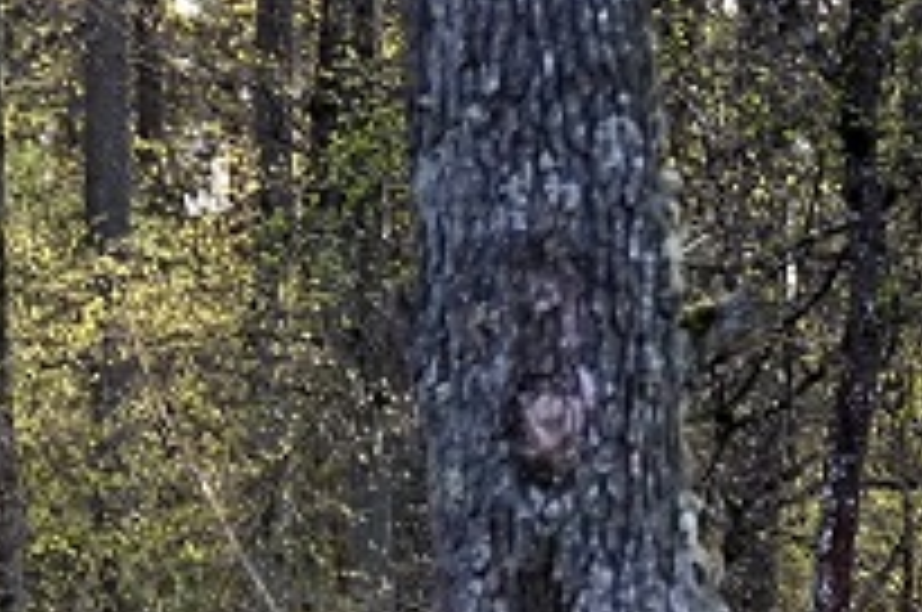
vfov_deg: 3.9
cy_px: 1361
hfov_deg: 5.9
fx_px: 8745
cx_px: -985
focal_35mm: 342
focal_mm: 70
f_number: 4.5
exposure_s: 1/320
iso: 400
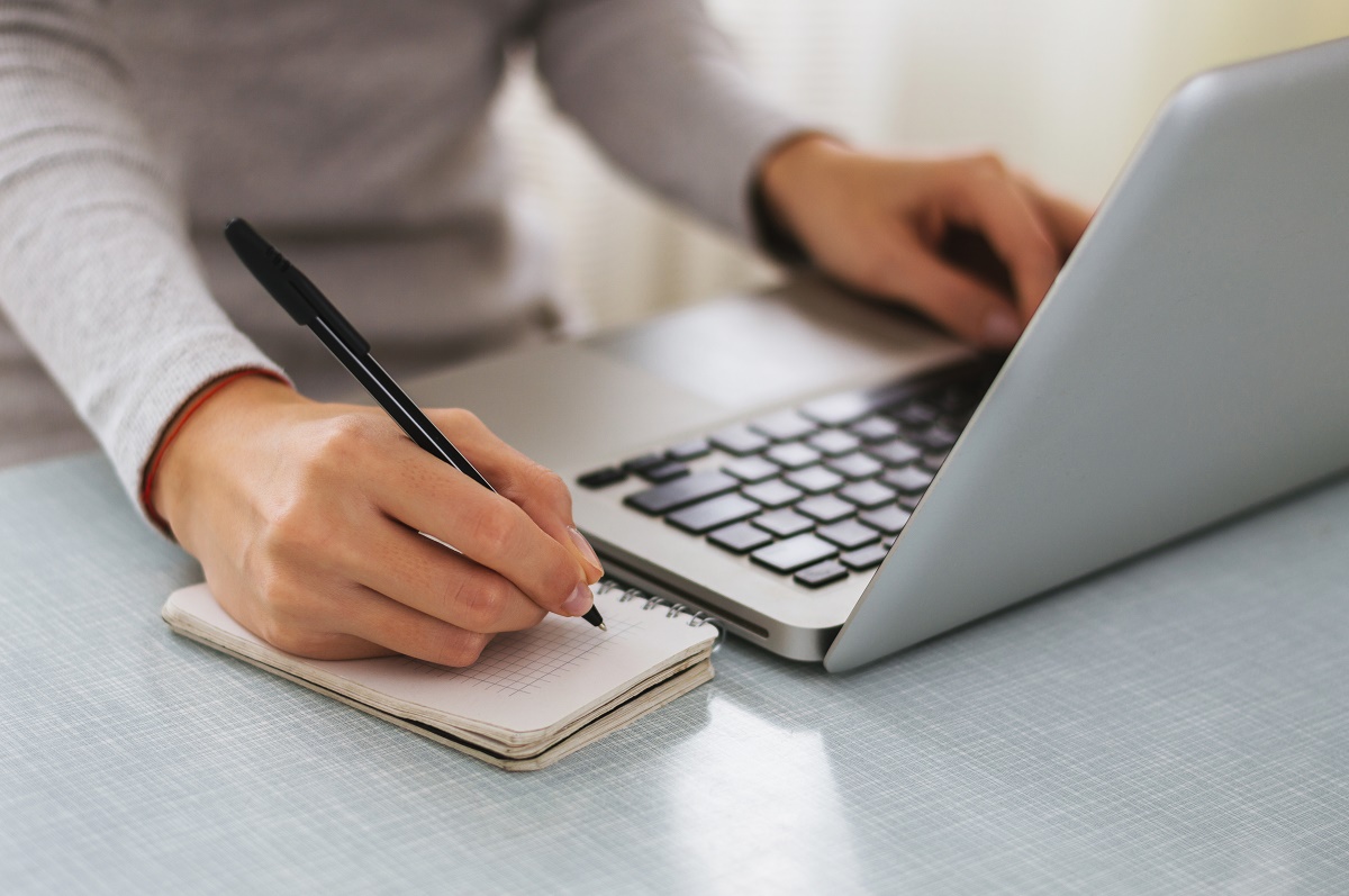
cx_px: 674
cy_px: 448
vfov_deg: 18.1
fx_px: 2807
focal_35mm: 75
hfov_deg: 27.0
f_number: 2.2
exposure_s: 1/200
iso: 100
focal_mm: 50
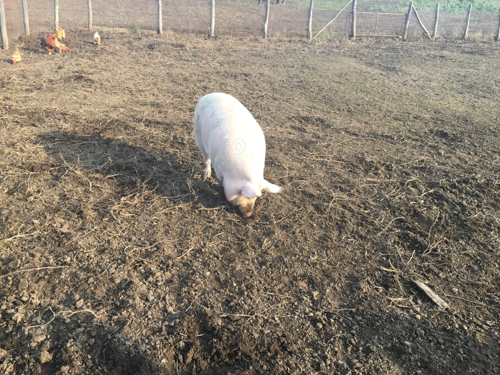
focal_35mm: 29
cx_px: 250
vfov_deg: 48.2
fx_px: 419
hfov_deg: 61.7
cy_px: 188
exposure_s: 1/153
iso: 25
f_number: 2.2
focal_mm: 4.15
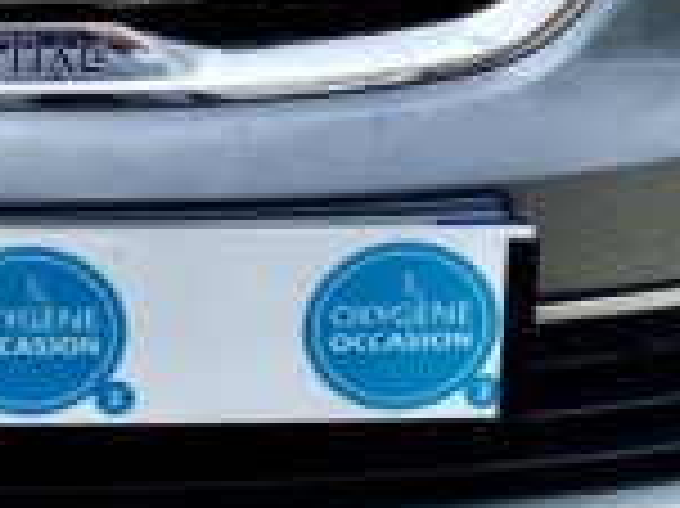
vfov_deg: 10.0
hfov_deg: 14.1
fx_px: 2709
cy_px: -508
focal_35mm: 138
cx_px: -32
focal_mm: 4.25
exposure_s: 1/1522
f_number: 1.8
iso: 32
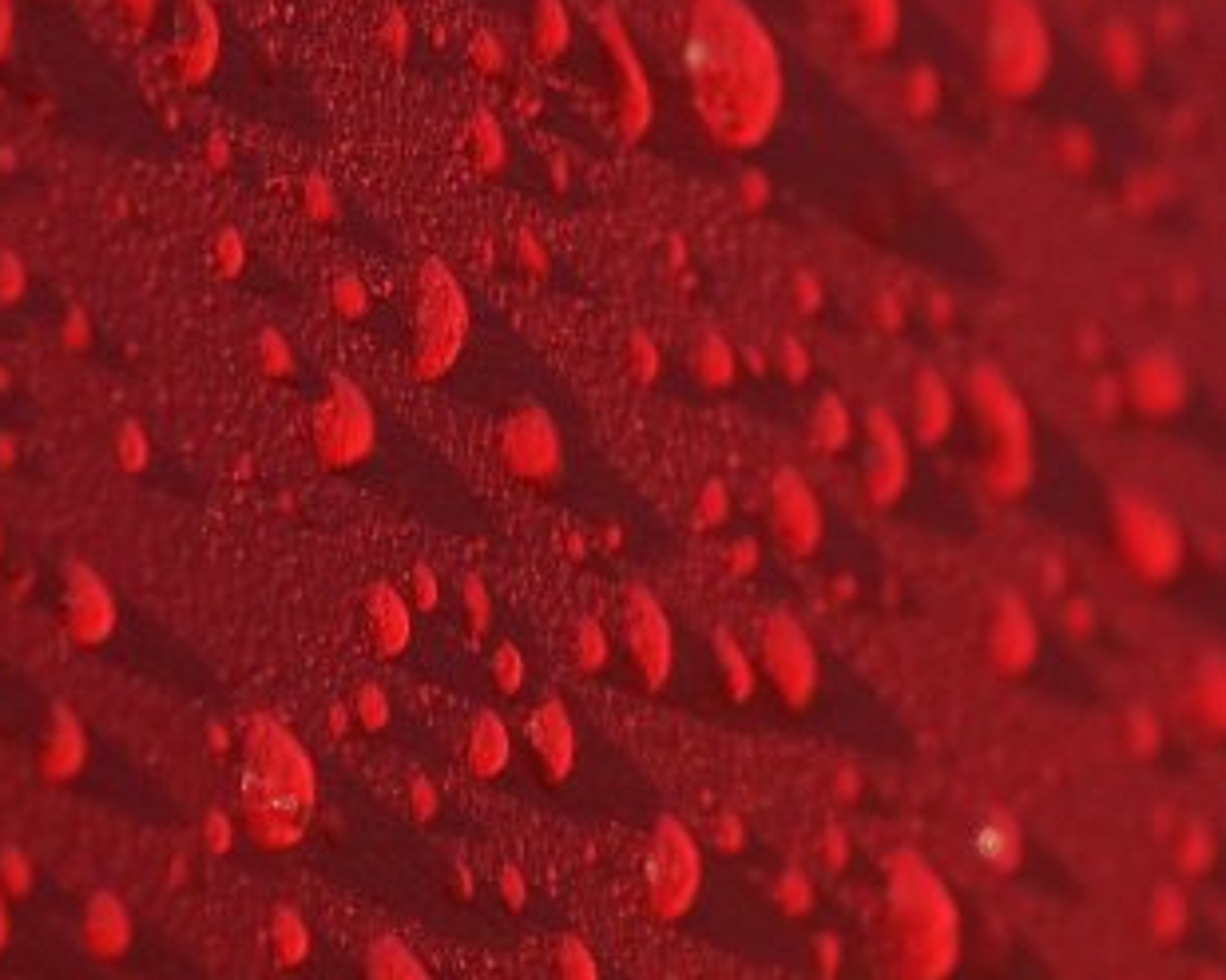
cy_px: 1891
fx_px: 14618
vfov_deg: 3.8
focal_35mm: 403
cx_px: 1409
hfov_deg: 4.8
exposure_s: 1/1000
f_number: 7.1
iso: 800
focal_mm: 55
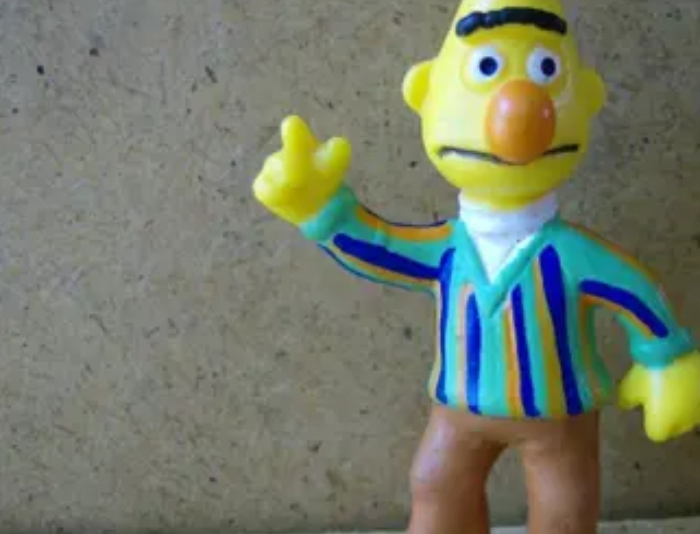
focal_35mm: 53
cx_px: 500
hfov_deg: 35.4
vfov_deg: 27.8
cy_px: 283
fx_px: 1079
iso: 100
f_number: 2.8
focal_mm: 6
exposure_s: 1/64.3
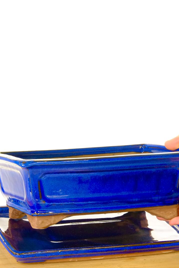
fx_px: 1043
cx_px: 95
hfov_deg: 9.8
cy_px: 117
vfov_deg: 14.6
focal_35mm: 140
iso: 2500
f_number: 13
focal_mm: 77.9
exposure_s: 1/8
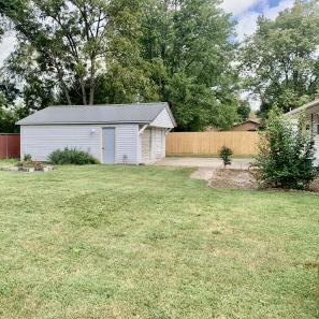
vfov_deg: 52.5
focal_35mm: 31
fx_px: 323
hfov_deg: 51.5
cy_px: 160
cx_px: 105
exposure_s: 1/555
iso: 25
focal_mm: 4.25
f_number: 1.8
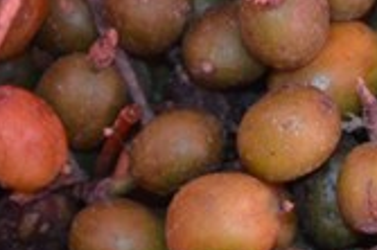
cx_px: 210
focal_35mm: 420
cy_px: 525
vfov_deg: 3.2
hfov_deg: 4.9
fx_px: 4394
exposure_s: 1/60
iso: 1250
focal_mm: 52
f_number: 5
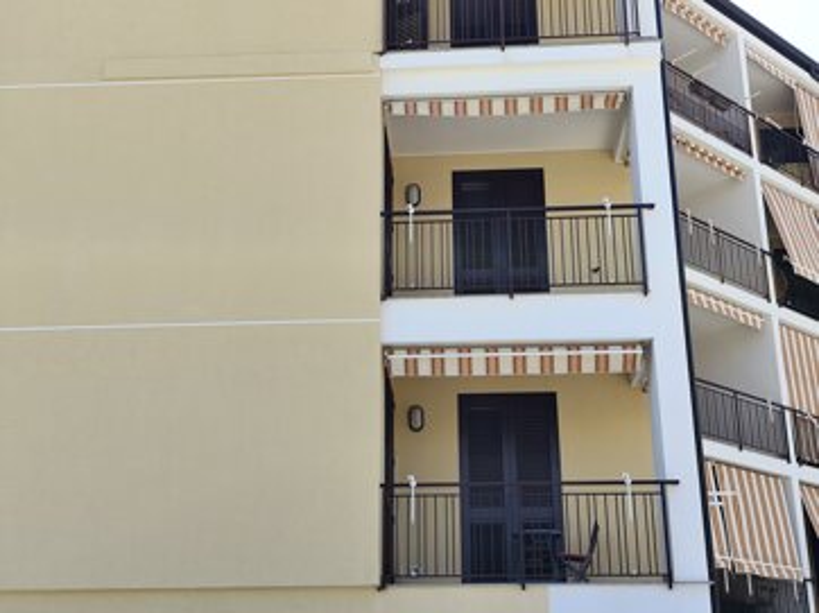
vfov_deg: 31.5
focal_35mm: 46
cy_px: 306
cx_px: 410
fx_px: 1088
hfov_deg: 41.3
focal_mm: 6.14
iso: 50
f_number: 1.65
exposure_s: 1/387
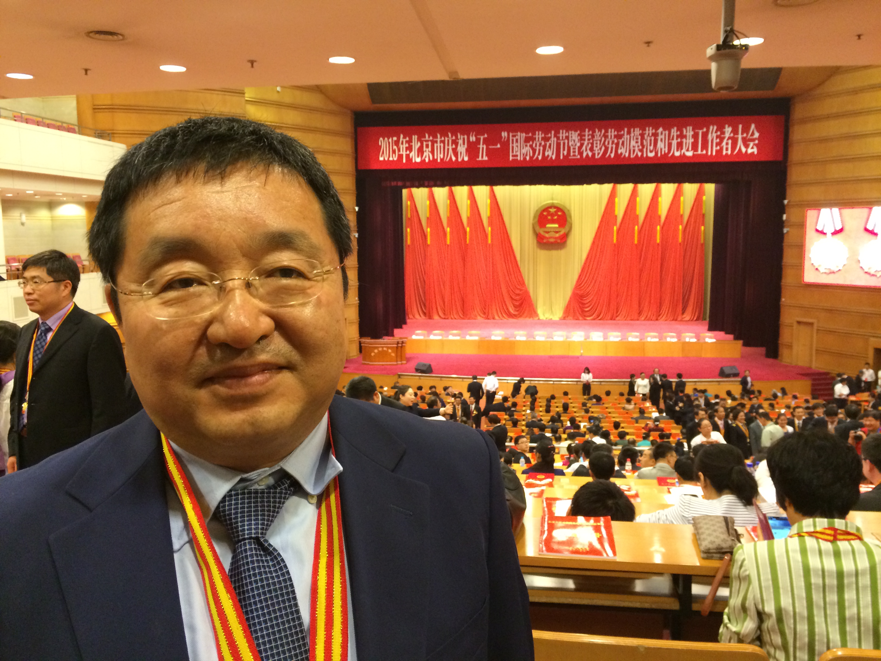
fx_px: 738
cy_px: 330
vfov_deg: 48.2
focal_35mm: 29
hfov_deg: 61.7
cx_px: 440
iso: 250
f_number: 2.2
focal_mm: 4.15
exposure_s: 1/30
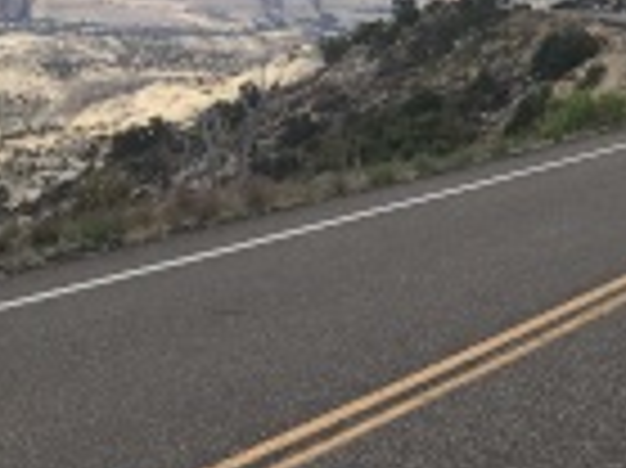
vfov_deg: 15.1
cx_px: 901
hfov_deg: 18.8
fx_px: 1698
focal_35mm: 94
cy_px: -99
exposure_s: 1/1166
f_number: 2.2
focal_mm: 4.15
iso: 25
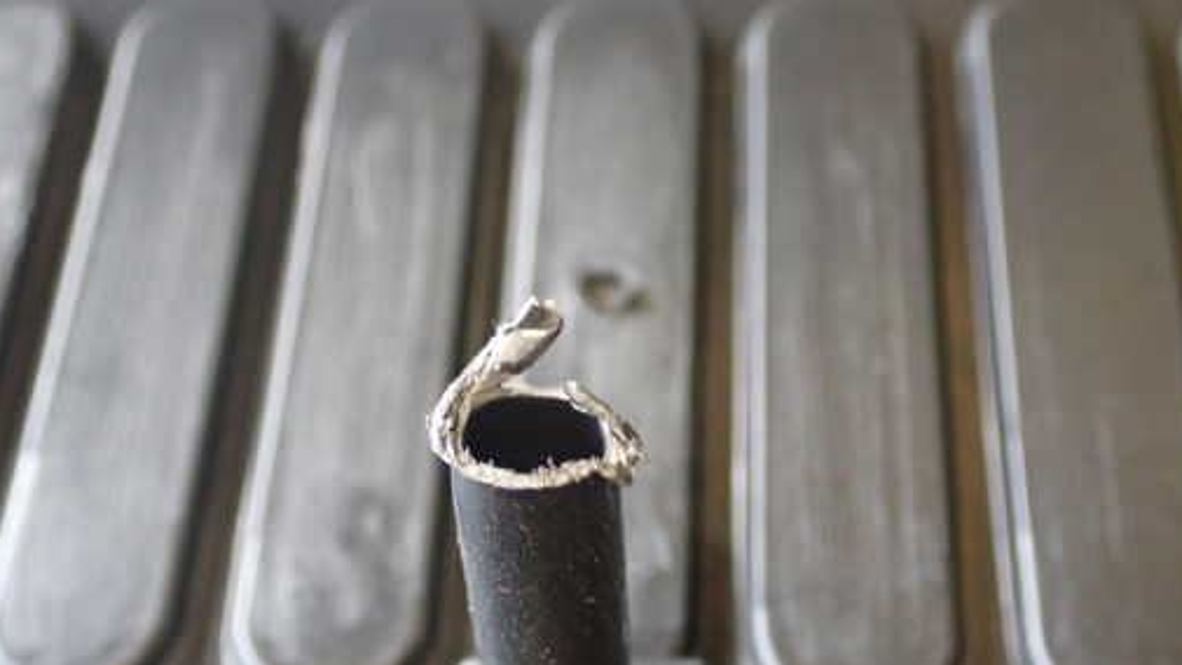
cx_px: 529
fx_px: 1786
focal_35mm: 57
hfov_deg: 36.6
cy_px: 433
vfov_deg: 21.0
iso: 640
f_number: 2.9
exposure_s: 1/40
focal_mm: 7.84
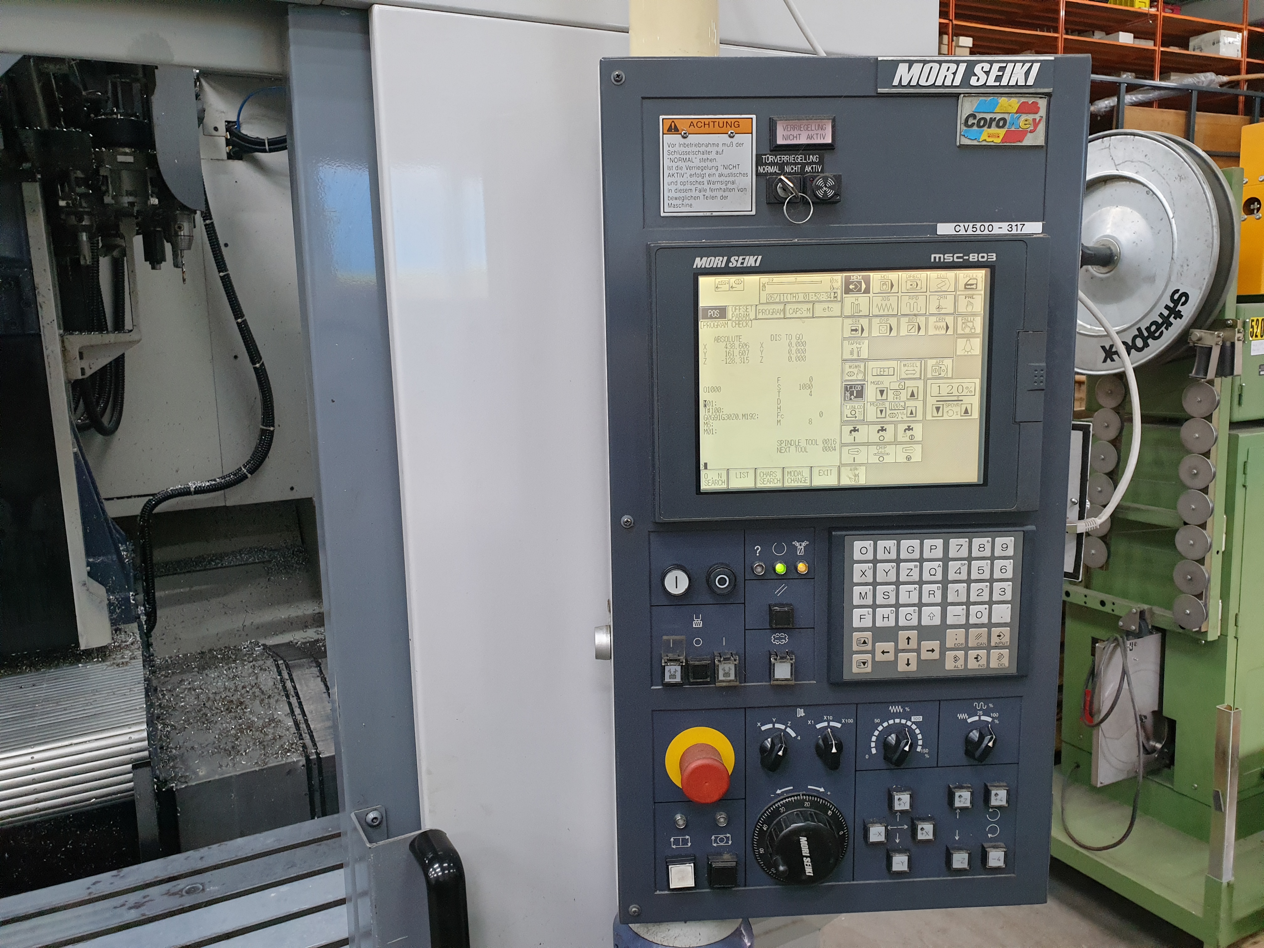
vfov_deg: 53.1
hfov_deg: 67.3
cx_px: 632
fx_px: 949
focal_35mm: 26
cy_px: 474
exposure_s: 1/33
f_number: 2.4
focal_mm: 4.3
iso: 320
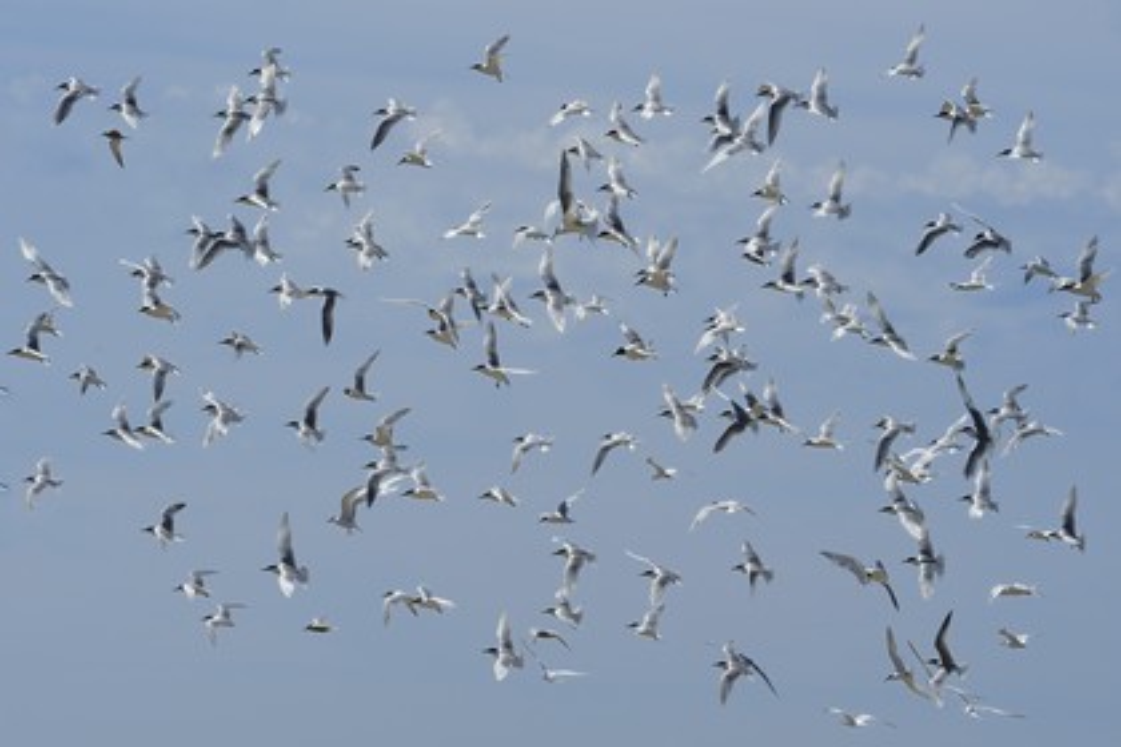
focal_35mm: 200
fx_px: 6227
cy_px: 374
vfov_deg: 6.9
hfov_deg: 10.3
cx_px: 560
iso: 200
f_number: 11
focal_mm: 200
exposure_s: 1/640
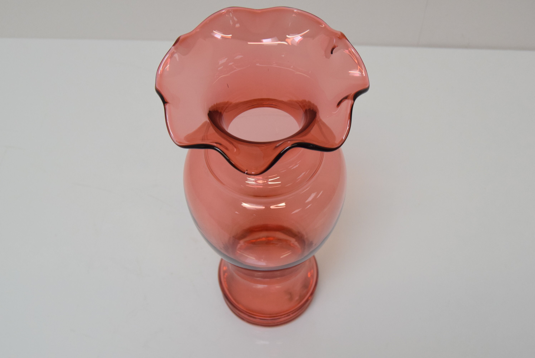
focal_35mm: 48
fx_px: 714
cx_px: 268
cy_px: 179
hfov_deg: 41.1
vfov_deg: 28.1
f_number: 8
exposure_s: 1/250
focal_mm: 32
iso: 1600
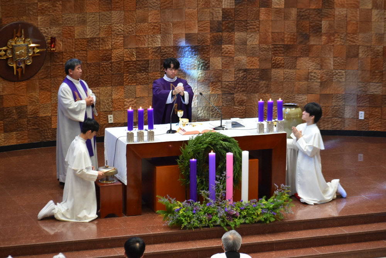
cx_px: 193
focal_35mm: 138
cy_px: 129
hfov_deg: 14.9
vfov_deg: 10.0
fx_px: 1480
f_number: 4.8
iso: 900
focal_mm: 92
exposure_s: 1/60
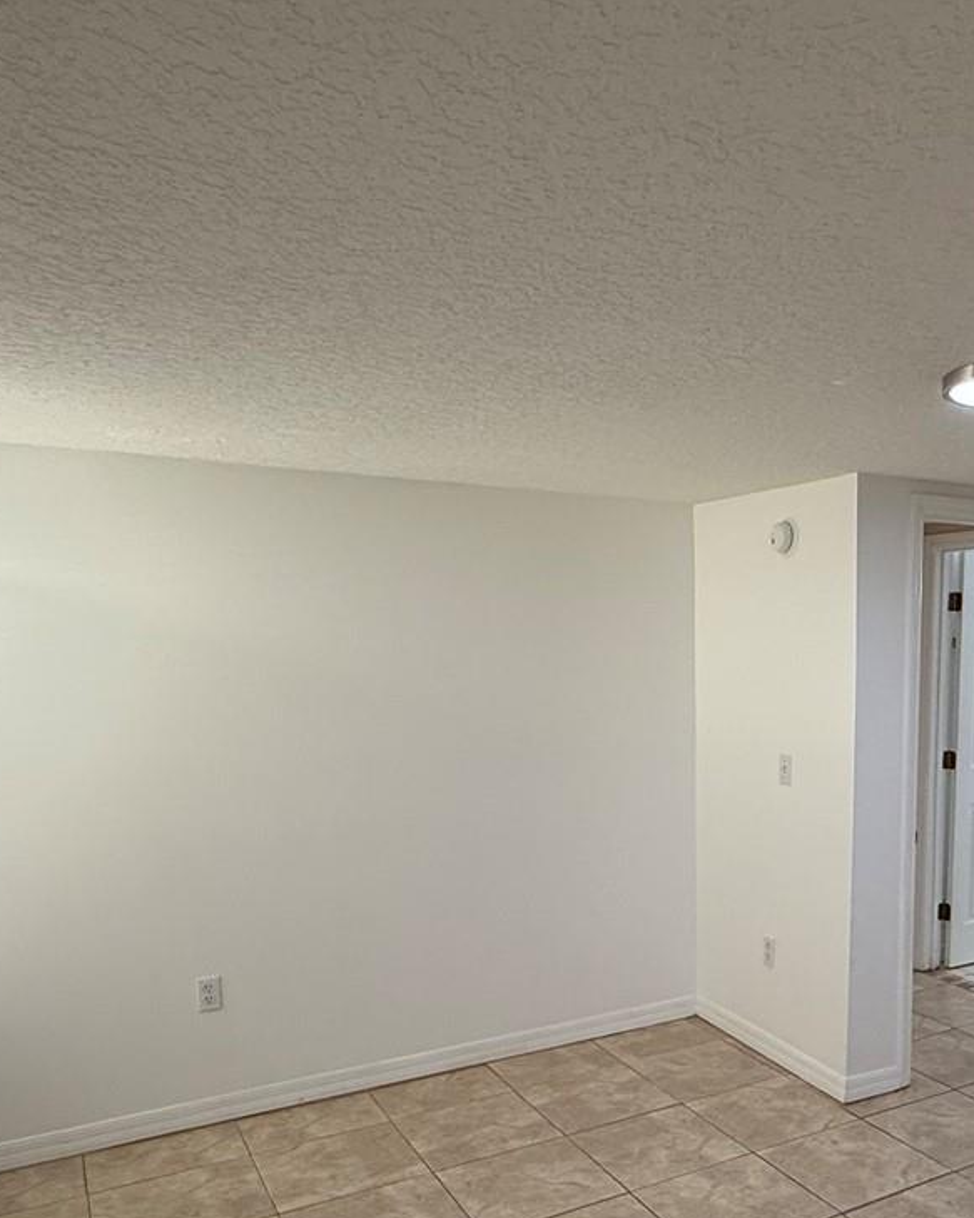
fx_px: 1081
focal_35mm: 30
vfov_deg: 57.6
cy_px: 800
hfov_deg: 46.4
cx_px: 750
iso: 160
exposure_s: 1/120
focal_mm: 2.22
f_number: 2.2
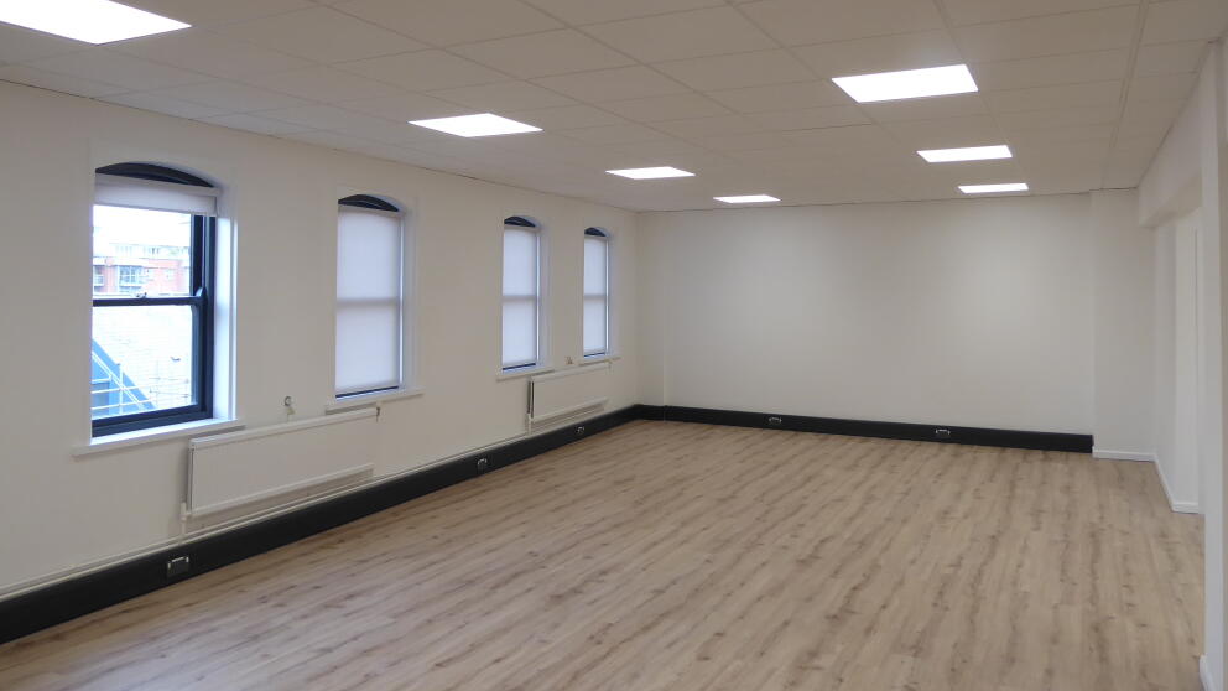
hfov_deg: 69.9
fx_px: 879
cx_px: 604
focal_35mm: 27
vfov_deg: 42.7
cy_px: 276
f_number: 3.3
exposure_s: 1/60
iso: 160
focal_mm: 4.3
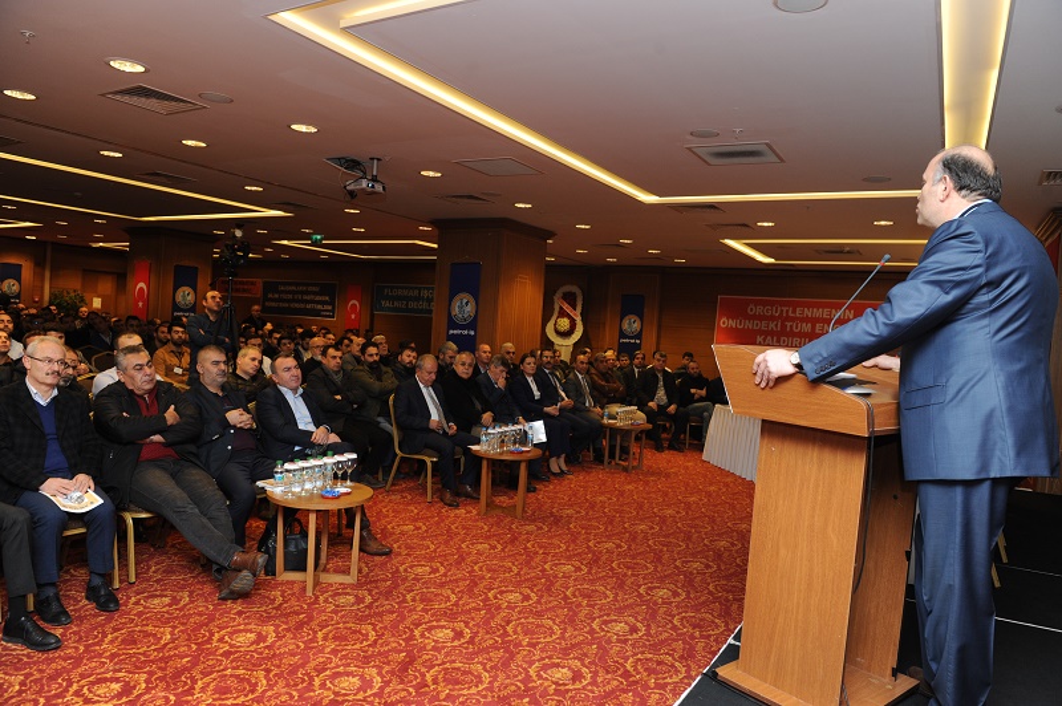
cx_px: 531
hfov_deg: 73.8
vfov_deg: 53.1
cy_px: 353
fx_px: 707
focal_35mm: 24
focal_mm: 24
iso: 1000
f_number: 6.3
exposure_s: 1/60
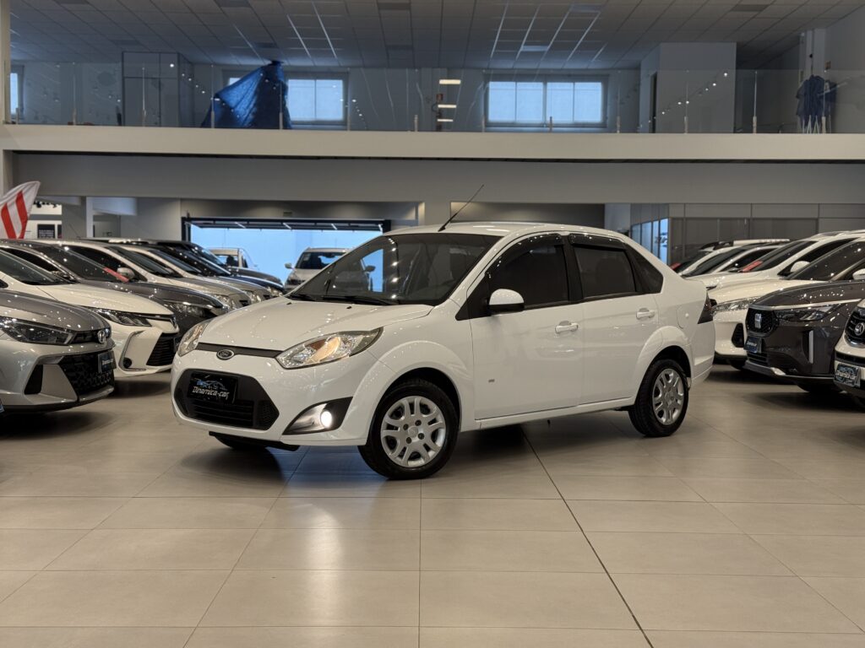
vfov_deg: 30.3
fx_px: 1199
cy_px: 324
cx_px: 432
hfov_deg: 39.7
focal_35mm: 48
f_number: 1.78
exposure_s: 1/60
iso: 80
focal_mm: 6.76
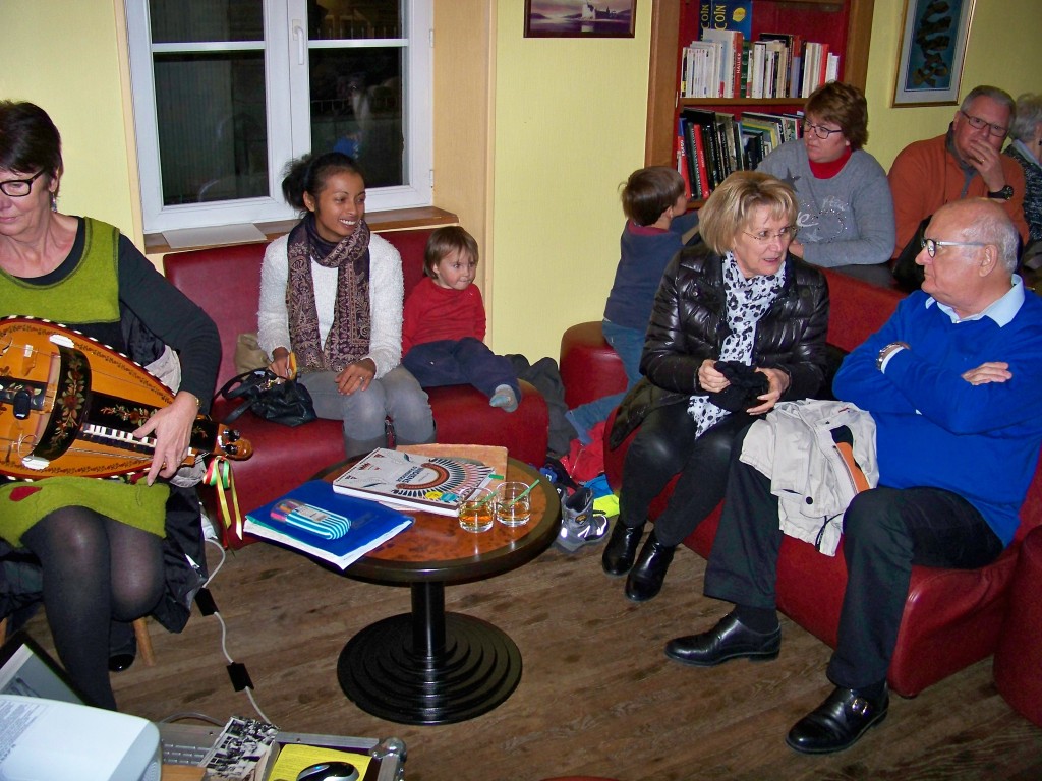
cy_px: 390
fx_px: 993
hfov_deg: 55.4
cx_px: 521
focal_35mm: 33
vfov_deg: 42.9
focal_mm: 5.85
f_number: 2.8
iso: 200
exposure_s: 1/30
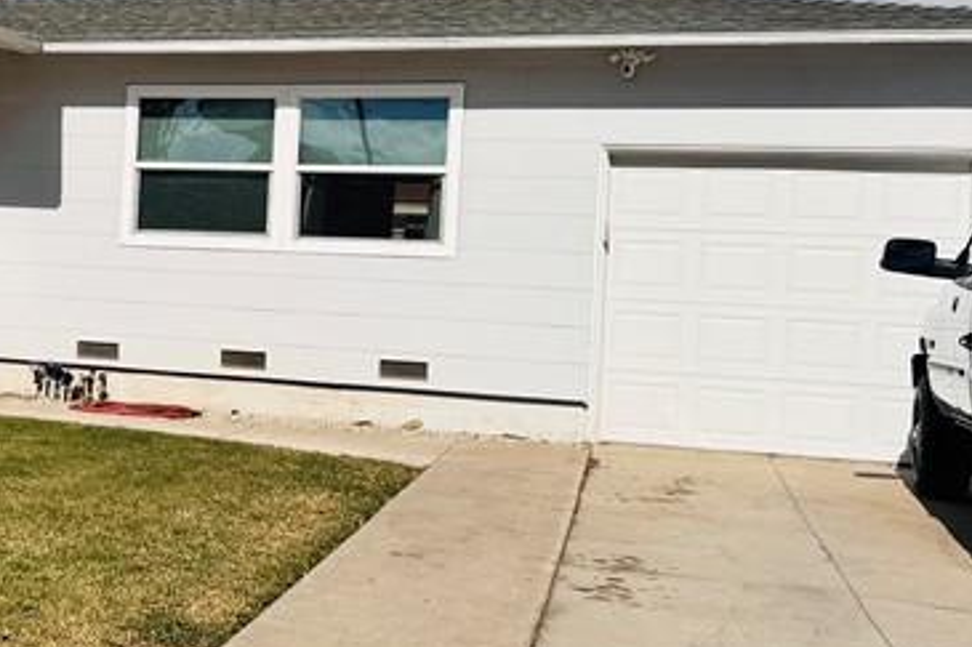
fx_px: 1889
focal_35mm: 70
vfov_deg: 19.4
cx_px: -216
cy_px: 258
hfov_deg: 25.6
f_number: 1.78
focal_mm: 6.76
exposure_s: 1/12346
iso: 80
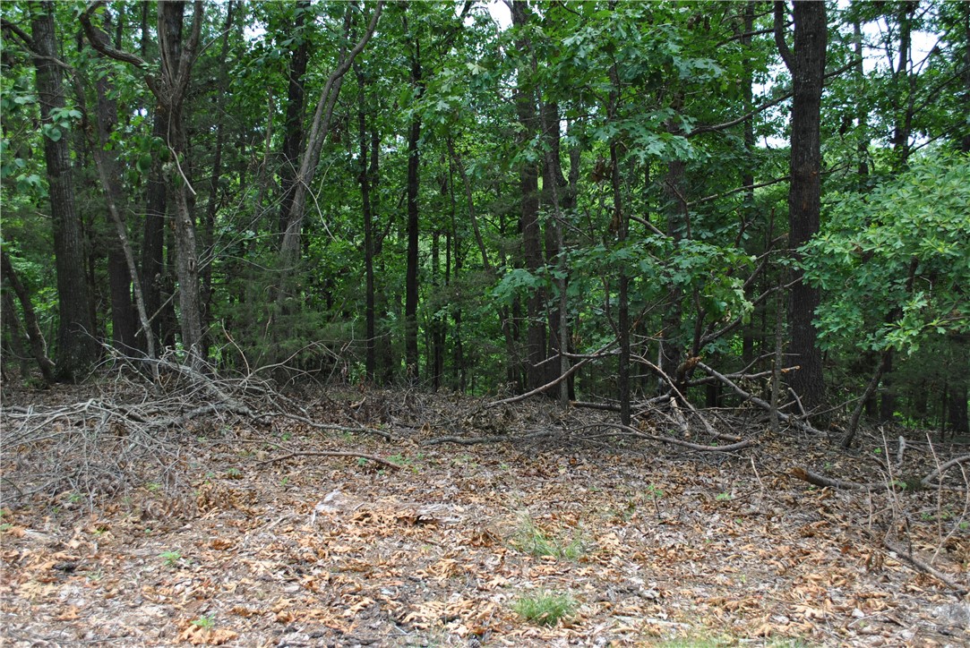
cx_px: 485
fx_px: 1052
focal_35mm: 39
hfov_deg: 49.5
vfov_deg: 34.3
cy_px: 324
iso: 110
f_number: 5.6
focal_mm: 26
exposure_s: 1/125
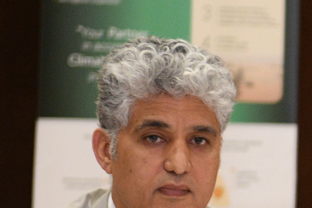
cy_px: 301
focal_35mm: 465
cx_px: 839
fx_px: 4030
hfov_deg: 4.3
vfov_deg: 3.0
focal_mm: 70
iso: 1600
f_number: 3.2
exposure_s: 1/125
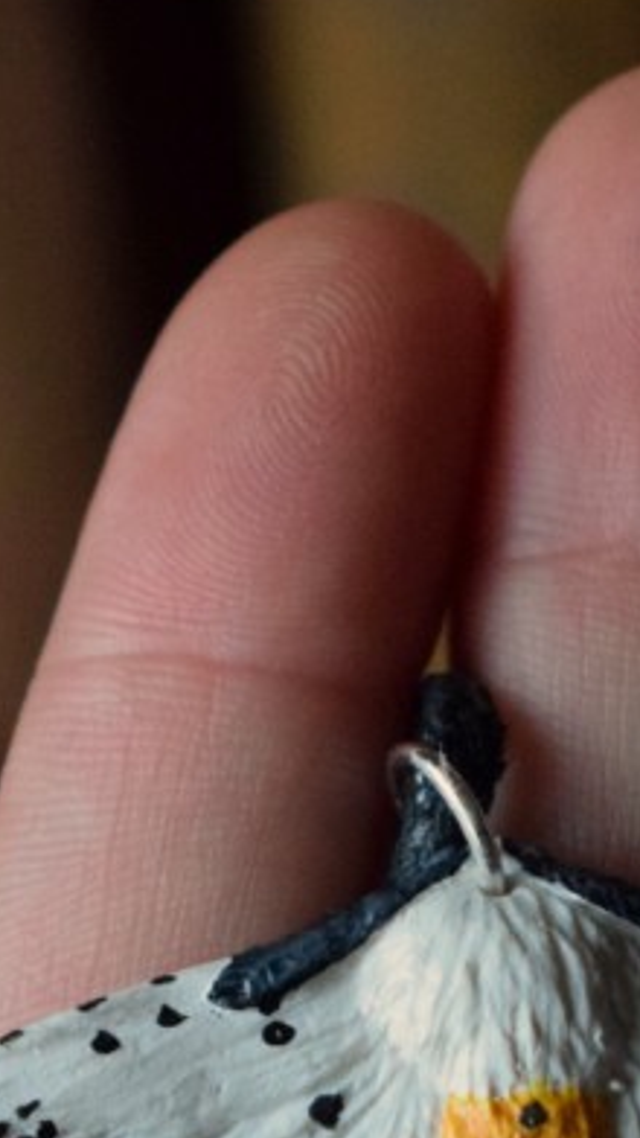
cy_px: 1027
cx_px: 489
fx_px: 7678
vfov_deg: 8.4
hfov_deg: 4.8
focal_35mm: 255
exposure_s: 1/60
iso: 4500
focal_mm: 55
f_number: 5.6
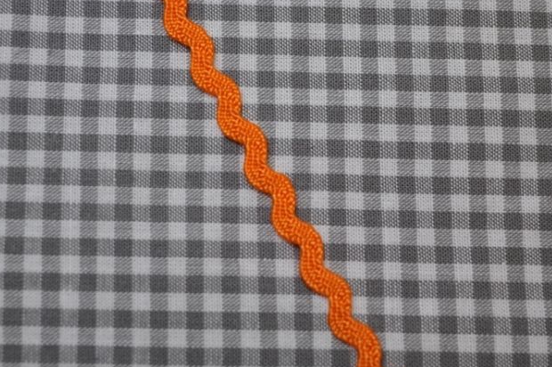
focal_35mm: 89
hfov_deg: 22.9
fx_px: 1363
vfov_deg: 15.3
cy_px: 144
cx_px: 249
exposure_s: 1/125
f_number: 5.6
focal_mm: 46
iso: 360
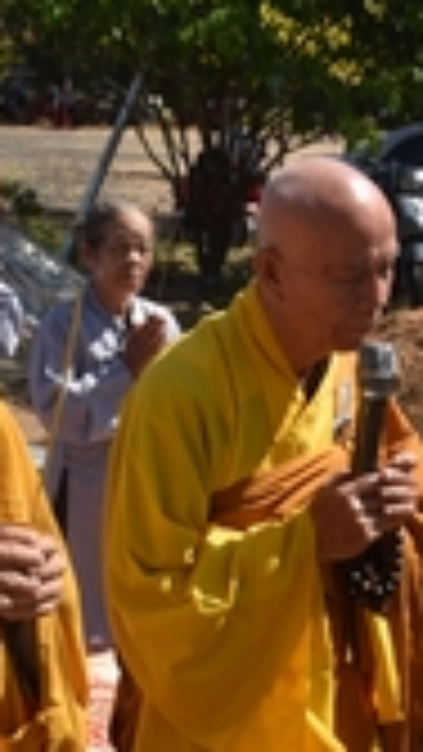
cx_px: -140
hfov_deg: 12.0
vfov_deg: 21.5
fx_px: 1953
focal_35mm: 98
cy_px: 149
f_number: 9
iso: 200
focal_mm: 24
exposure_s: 1/320
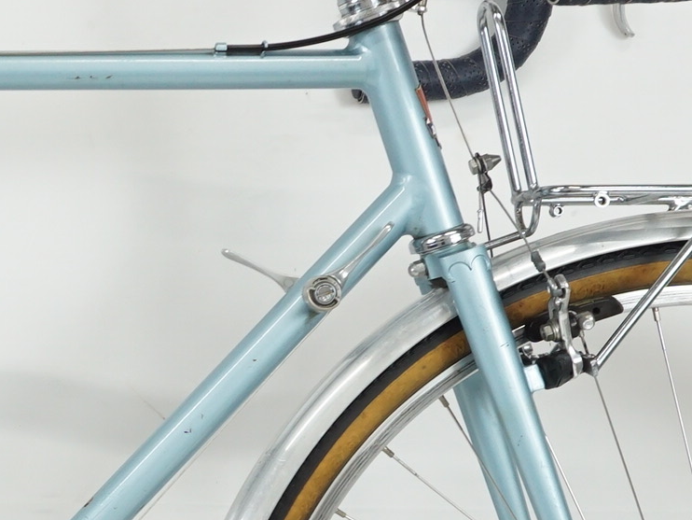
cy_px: 372
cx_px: -114
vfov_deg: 13.3
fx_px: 2219
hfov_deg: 17.0
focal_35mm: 111
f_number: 5
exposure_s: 1/40
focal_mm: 19
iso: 500
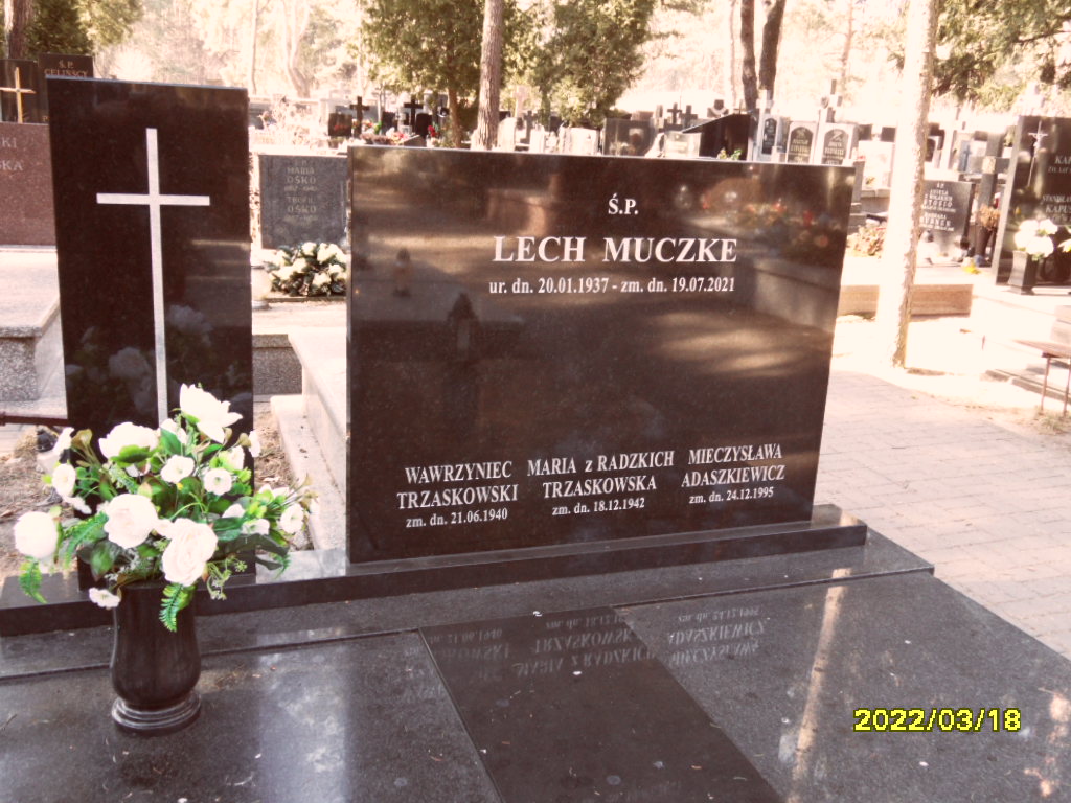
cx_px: 536
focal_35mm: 32
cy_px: 402
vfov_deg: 44.2
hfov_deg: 56.8
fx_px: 990
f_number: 3.4
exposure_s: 1/45
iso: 100
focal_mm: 5.3
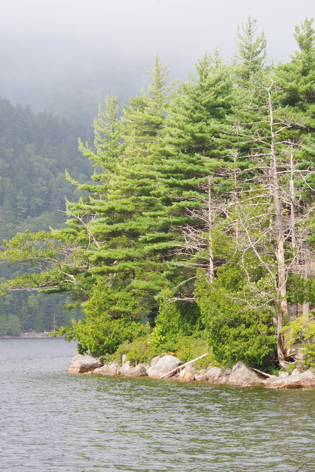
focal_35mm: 115
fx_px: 1509
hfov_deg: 11.9
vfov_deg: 17.8
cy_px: 236
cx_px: 158
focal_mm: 77
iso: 400
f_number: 10
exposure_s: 1/200
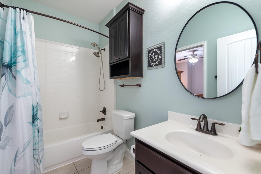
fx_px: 116
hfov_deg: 96.7
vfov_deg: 73.8
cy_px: 87
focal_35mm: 16
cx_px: 130
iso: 400
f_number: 8
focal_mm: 16
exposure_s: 1/2
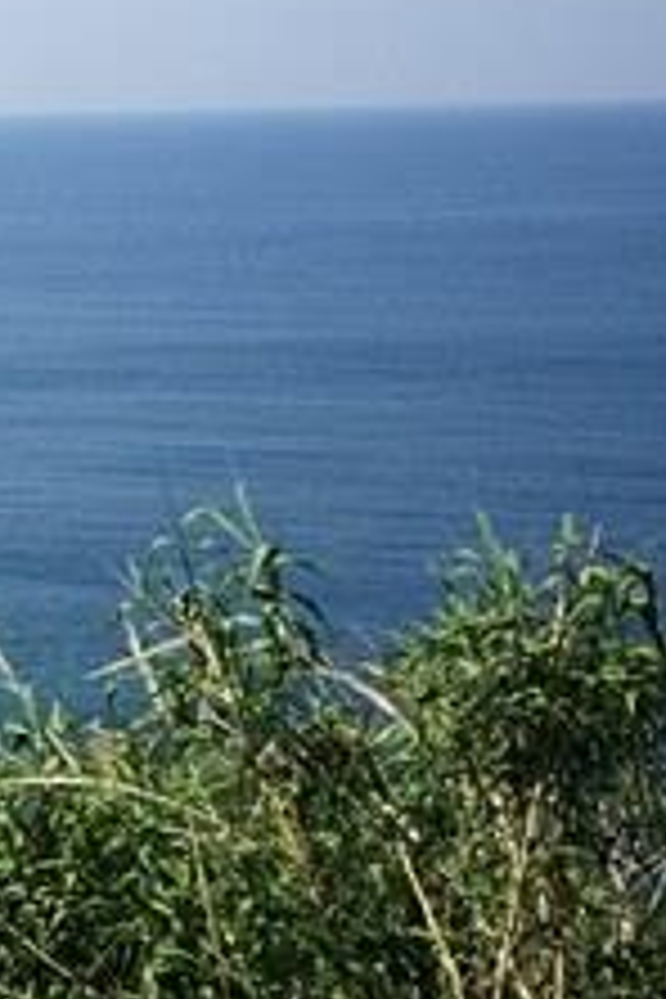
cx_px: -855
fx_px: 2525
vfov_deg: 21.8
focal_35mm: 91
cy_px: 72
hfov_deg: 12.4
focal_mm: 4.5
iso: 50
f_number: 2.2
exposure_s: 1/918
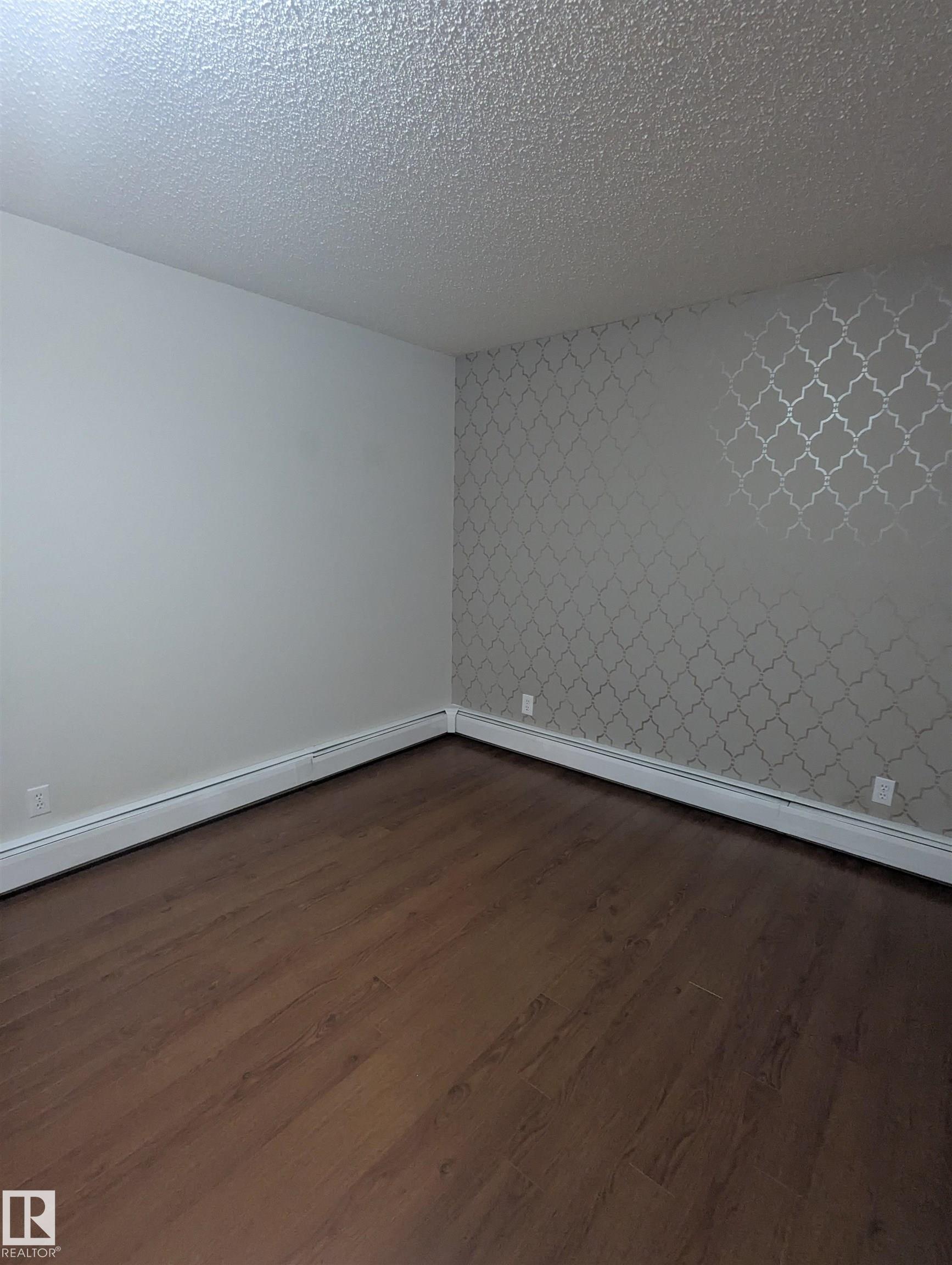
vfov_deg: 94.4
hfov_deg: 78.2
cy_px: 632
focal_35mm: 16
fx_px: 585
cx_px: 476
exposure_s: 1/40
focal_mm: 2.35
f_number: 2.2
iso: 595
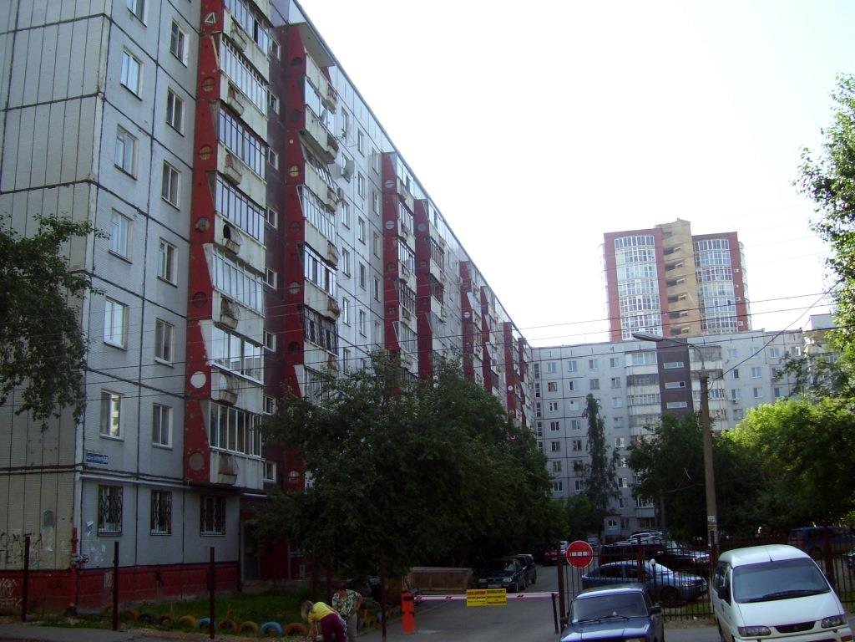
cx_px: 428
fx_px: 914
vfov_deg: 38.7
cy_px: 321
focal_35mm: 37
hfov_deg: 50.1
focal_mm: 6
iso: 80
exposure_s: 1/750
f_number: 2.7
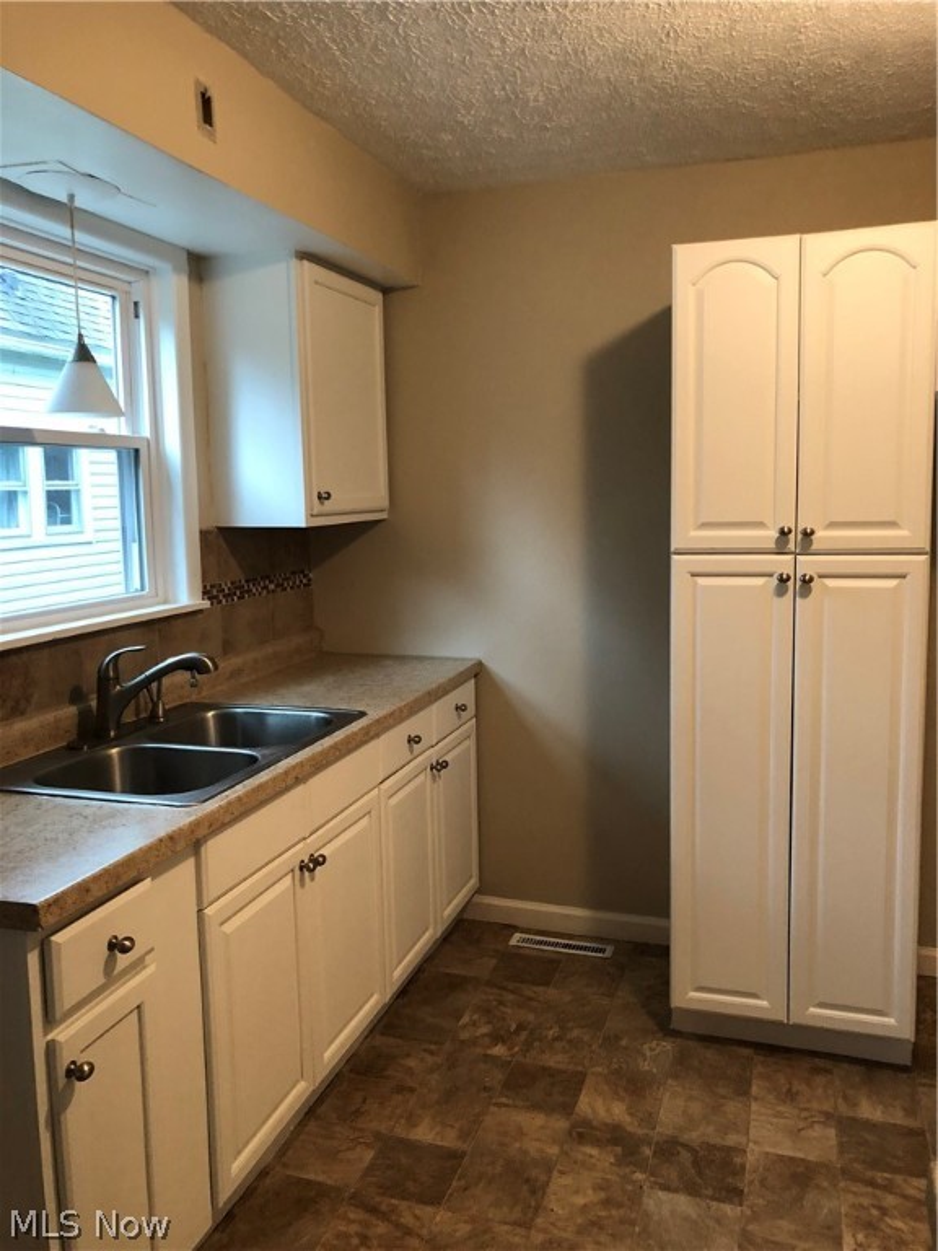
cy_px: 626
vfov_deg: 63.4
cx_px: 469
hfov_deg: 49.7
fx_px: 1012
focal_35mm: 28
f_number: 1.8
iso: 64
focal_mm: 3.99
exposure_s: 1/15
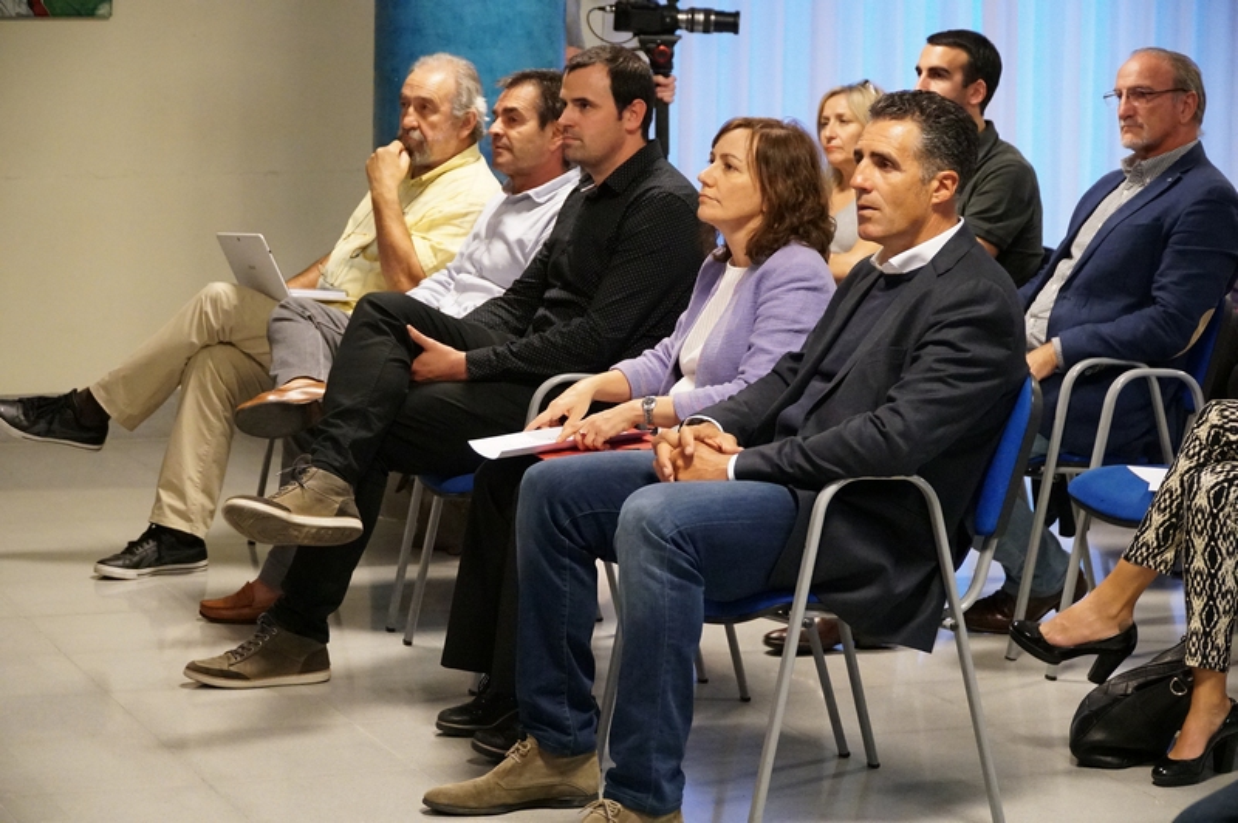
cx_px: 619
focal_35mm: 92
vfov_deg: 14.9
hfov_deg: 22.3
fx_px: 3144
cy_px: 412
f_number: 4
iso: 6400
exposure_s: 1/100
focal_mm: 61
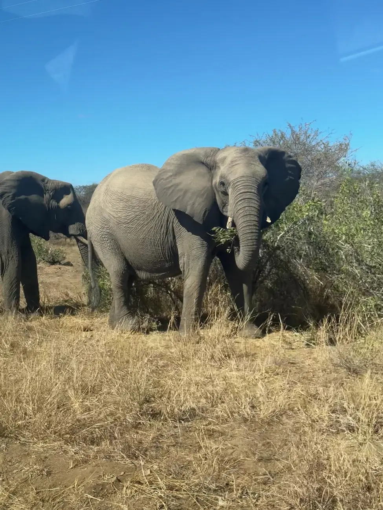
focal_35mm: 48
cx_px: 192
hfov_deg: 30.3
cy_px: 255
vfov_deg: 39.7
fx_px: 708
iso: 64
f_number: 1.78
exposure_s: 1/792
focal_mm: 6.76
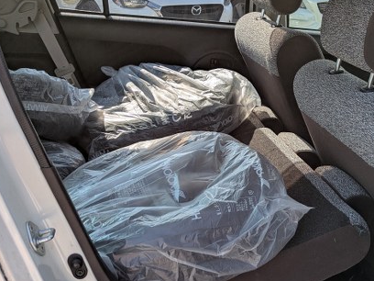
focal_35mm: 49
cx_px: 220
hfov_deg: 38.8
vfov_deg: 29.5
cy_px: 180
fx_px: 529
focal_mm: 5.43
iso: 45
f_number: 1.89
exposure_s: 1/974
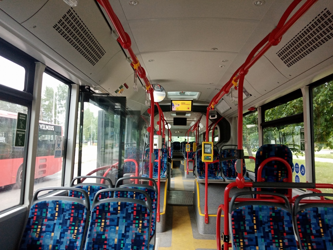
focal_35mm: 26
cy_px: 125
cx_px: 166
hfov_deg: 67.3
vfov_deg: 53.1
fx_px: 250
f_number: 1.8
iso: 168
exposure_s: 1/33.3
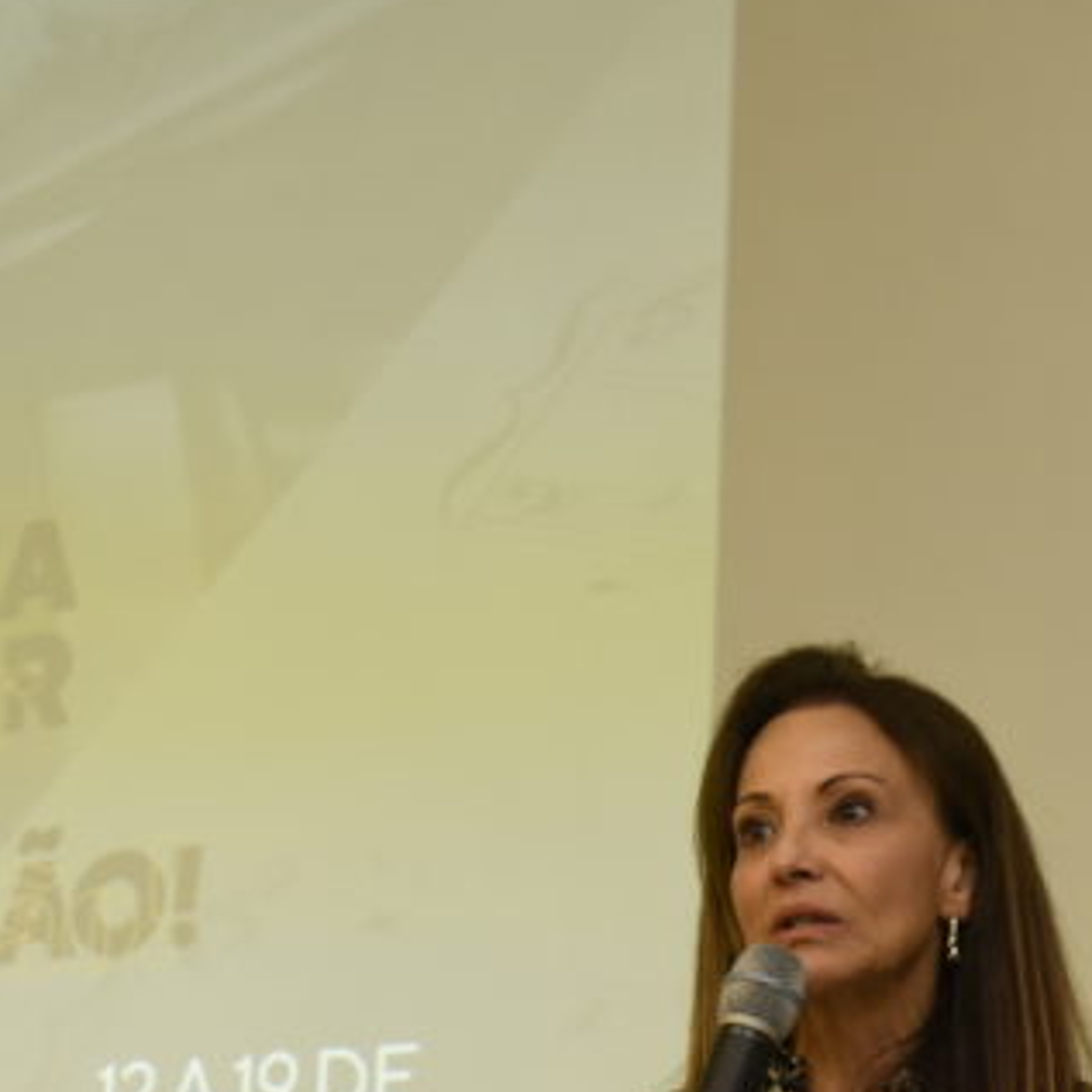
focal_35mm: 103
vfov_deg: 16.8
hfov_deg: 16.8
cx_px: 217
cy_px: 861
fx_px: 3676
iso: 2000
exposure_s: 1/125
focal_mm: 50
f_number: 4.5
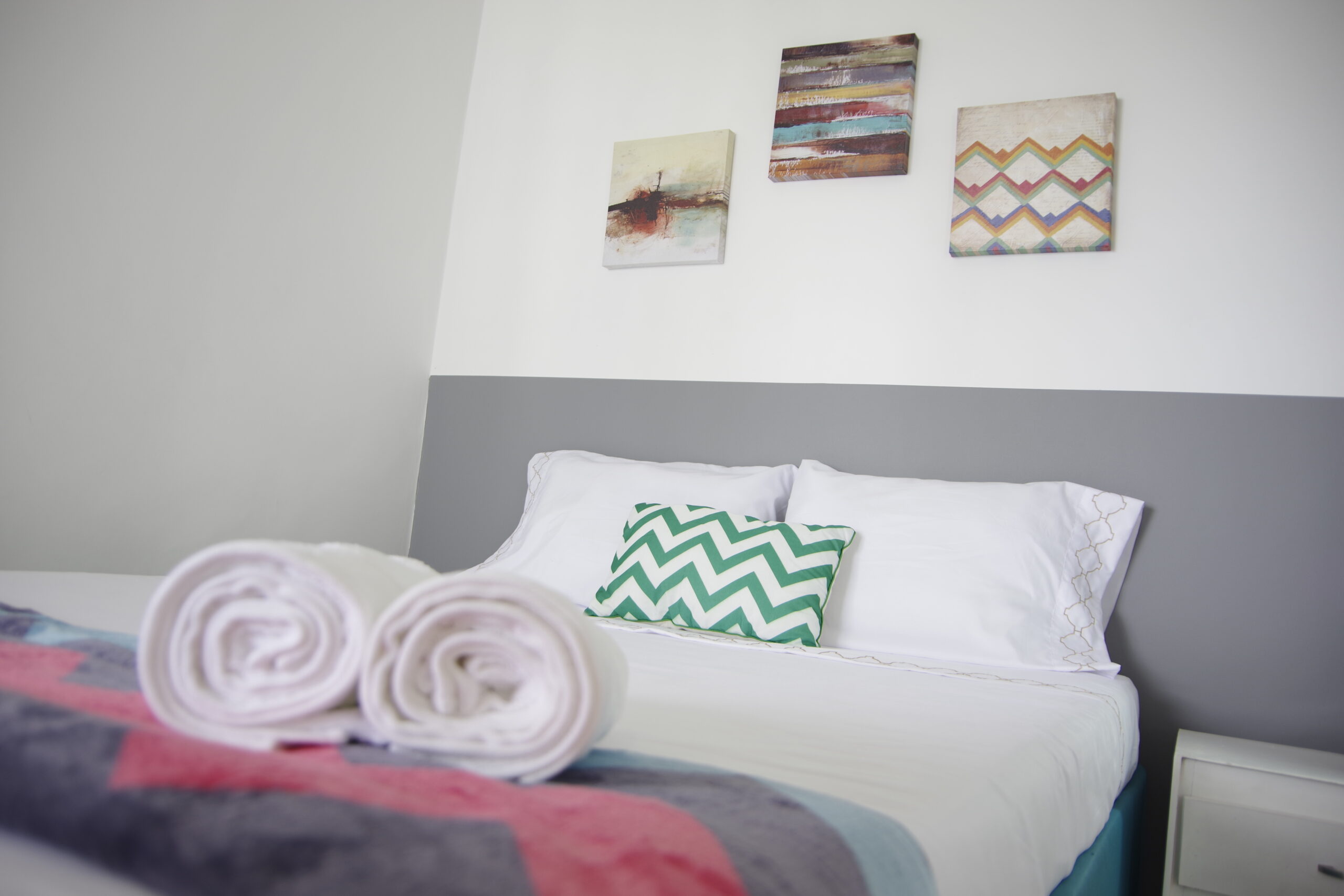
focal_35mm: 27
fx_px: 1008
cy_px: 448
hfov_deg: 67.4
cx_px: 672
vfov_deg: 47.9
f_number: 3.5
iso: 100
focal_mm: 18
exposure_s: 1/25
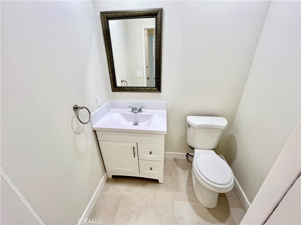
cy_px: 112
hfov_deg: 106.2
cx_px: 150
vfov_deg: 89.9
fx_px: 113
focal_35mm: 13
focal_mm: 1.57
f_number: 1.8
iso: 100
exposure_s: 1/120
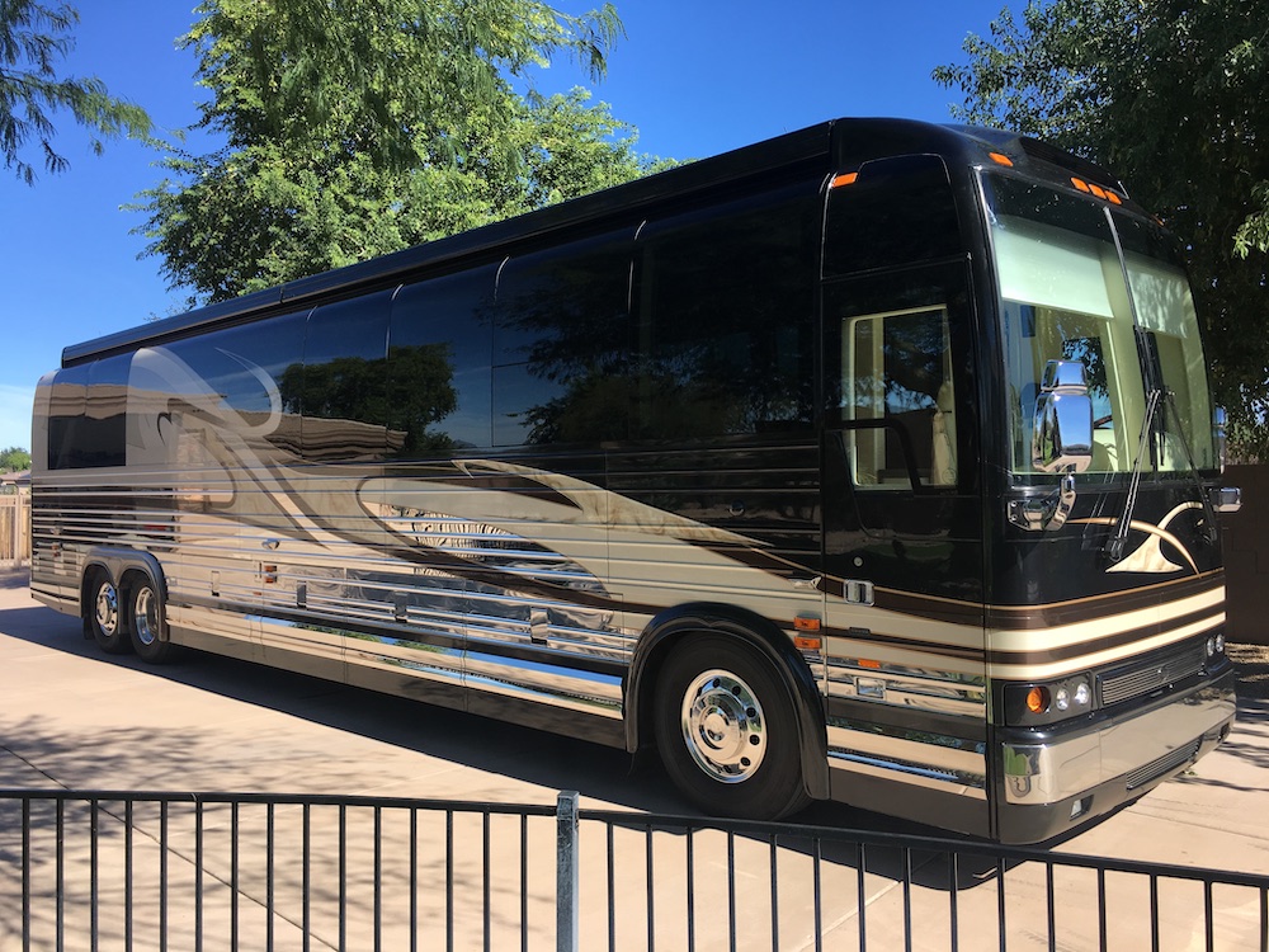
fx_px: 1063
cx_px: 634
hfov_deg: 61.7
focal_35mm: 29
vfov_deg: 48.2
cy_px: 476
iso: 25
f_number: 2.2
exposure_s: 1/986
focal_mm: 4.15
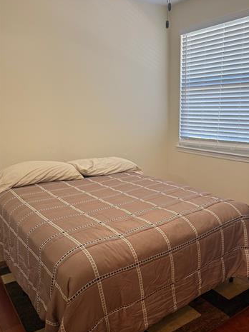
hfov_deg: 45.0
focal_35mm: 31
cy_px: 196
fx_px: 298
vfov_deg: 58.0
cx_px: 156
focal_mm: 6.76
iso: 200
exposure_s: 1/60
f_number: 1.78
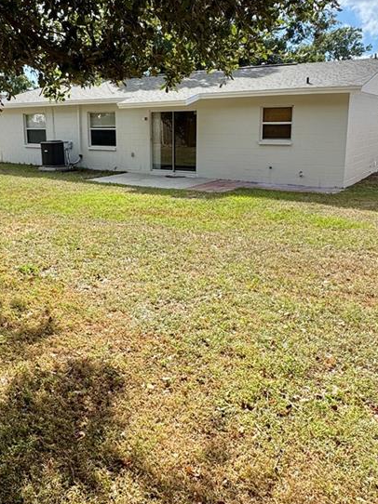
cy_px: 206
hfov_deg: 45.1
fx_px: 452
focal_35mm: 31
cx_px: 148
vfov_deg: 58.0
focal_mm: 2.22
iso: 40
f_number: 2.2
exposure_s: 1/956
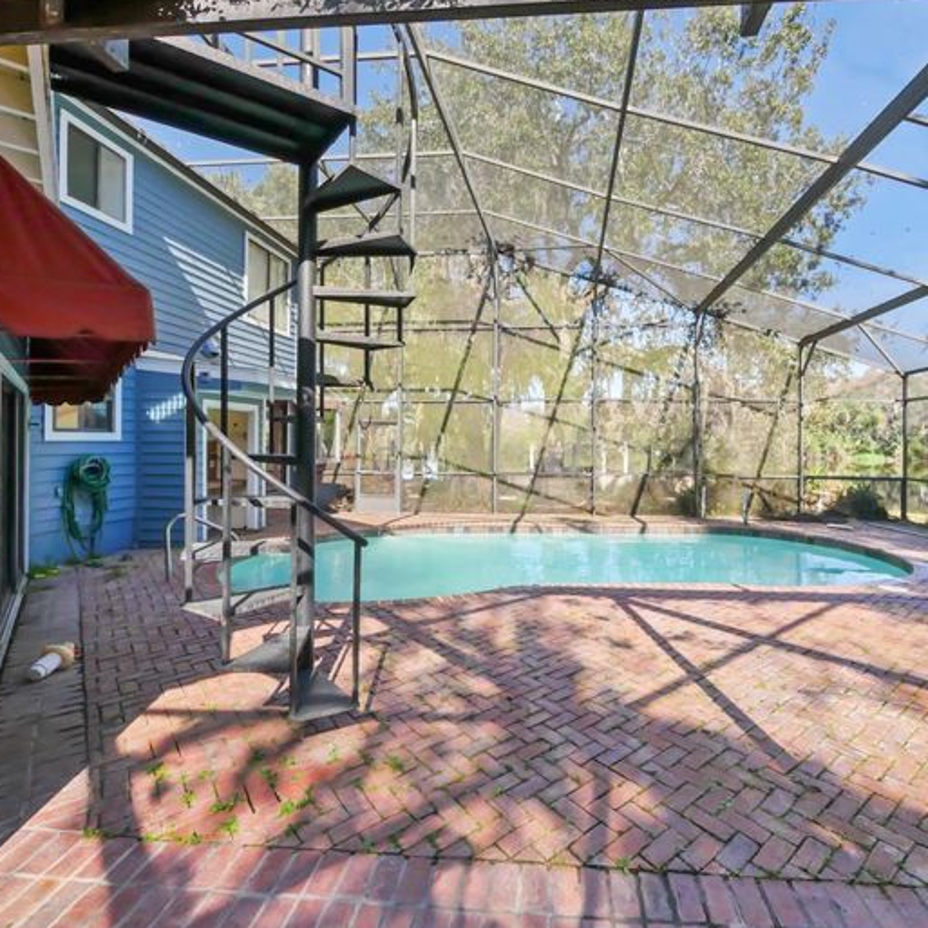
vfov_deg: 84.0
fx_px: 516
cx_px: 524
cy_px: 467
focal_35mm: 17
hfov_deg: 83.5
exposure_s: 1/250
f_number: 5.6
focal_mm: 7
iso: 200
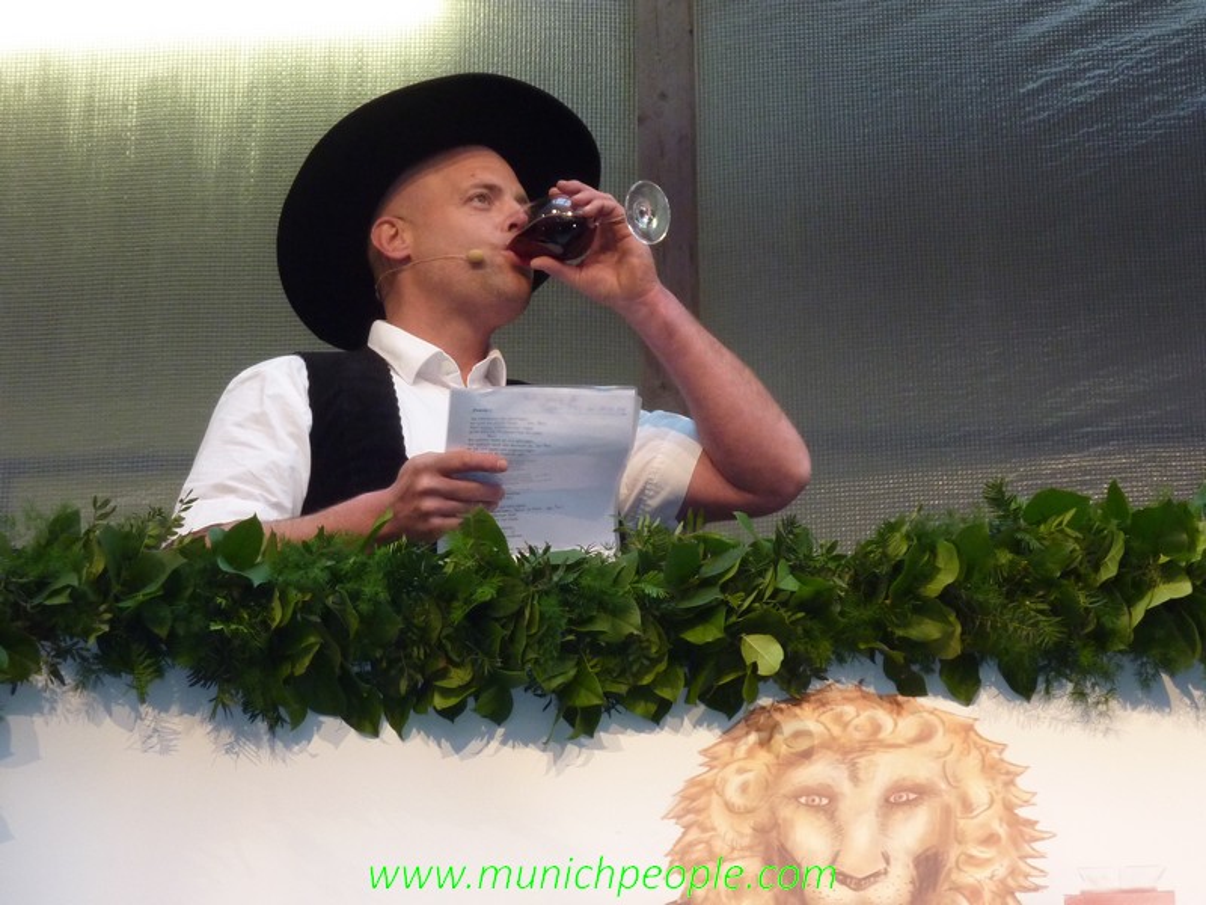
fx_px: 5365
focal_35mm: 154
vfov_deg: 9.6
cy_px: 452
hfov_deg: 12.8
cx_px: 603
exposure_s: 1/40
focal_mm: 21
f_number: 4.4
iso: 250
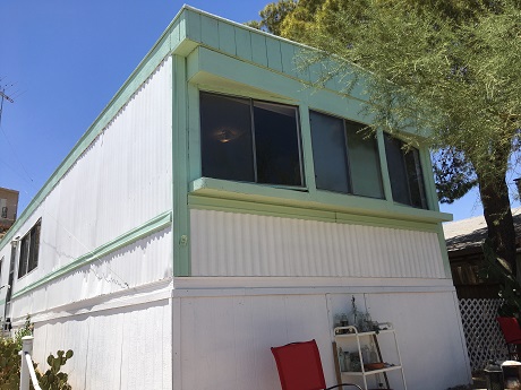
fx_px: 436
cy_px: 195
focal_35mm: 29
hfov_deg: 61.7
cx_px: 260
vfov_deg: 48.2
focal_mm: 4.15
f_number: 2.2
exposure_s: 1/2079
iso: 25
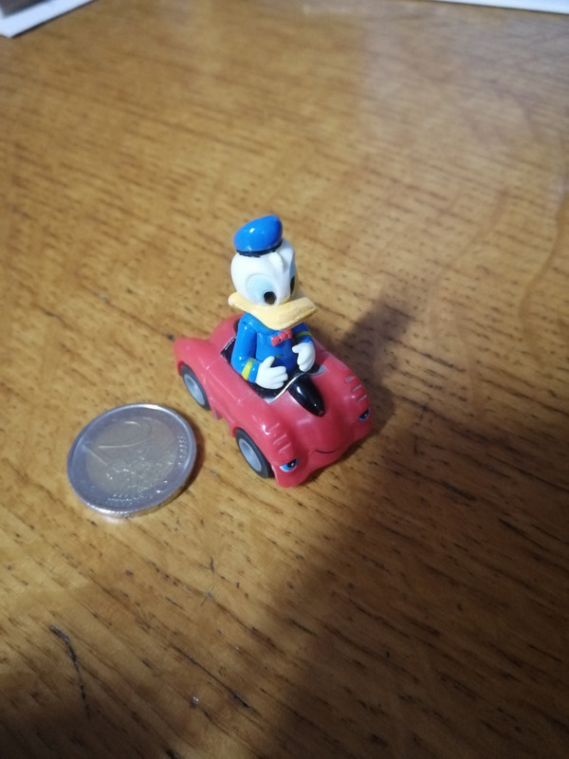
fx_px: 592
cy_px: 380
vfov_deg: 65.3
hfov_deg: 51.4
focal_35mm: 27
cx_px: 284
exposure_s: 1/18
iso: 1250
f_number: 1.8
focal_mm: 3.96
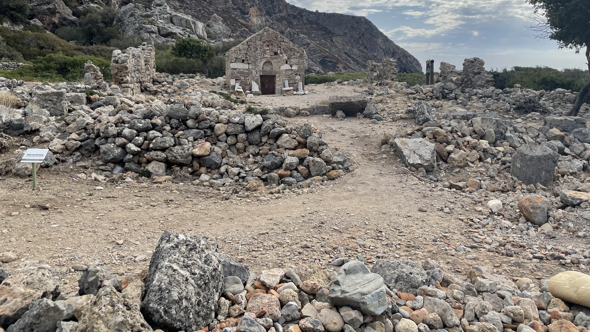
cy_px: 109
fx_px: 454
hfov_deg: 66.1
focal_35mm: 29
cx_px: 299
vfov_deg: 39.7
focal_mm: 4.2
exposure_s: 1/3300
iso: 32
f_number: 1.6
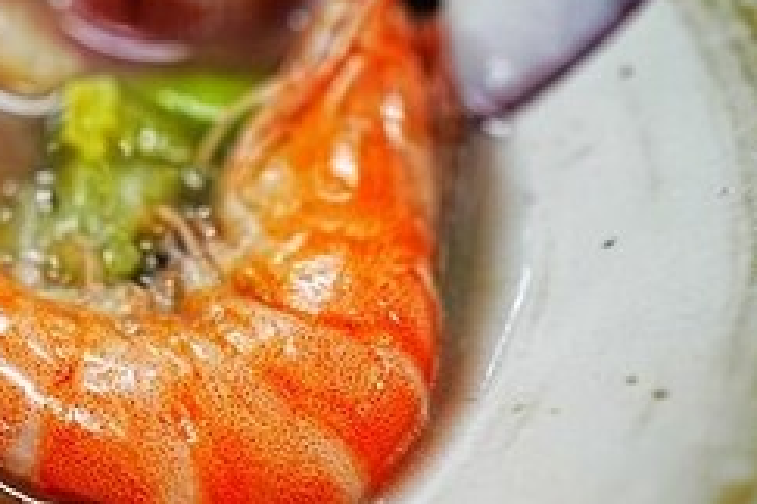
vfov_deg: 20.8
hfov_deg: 24.8
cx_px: -368
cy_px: -9
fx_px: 1325
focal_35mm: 63
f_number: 3.2
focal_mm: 18
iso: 160
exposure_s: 1/40
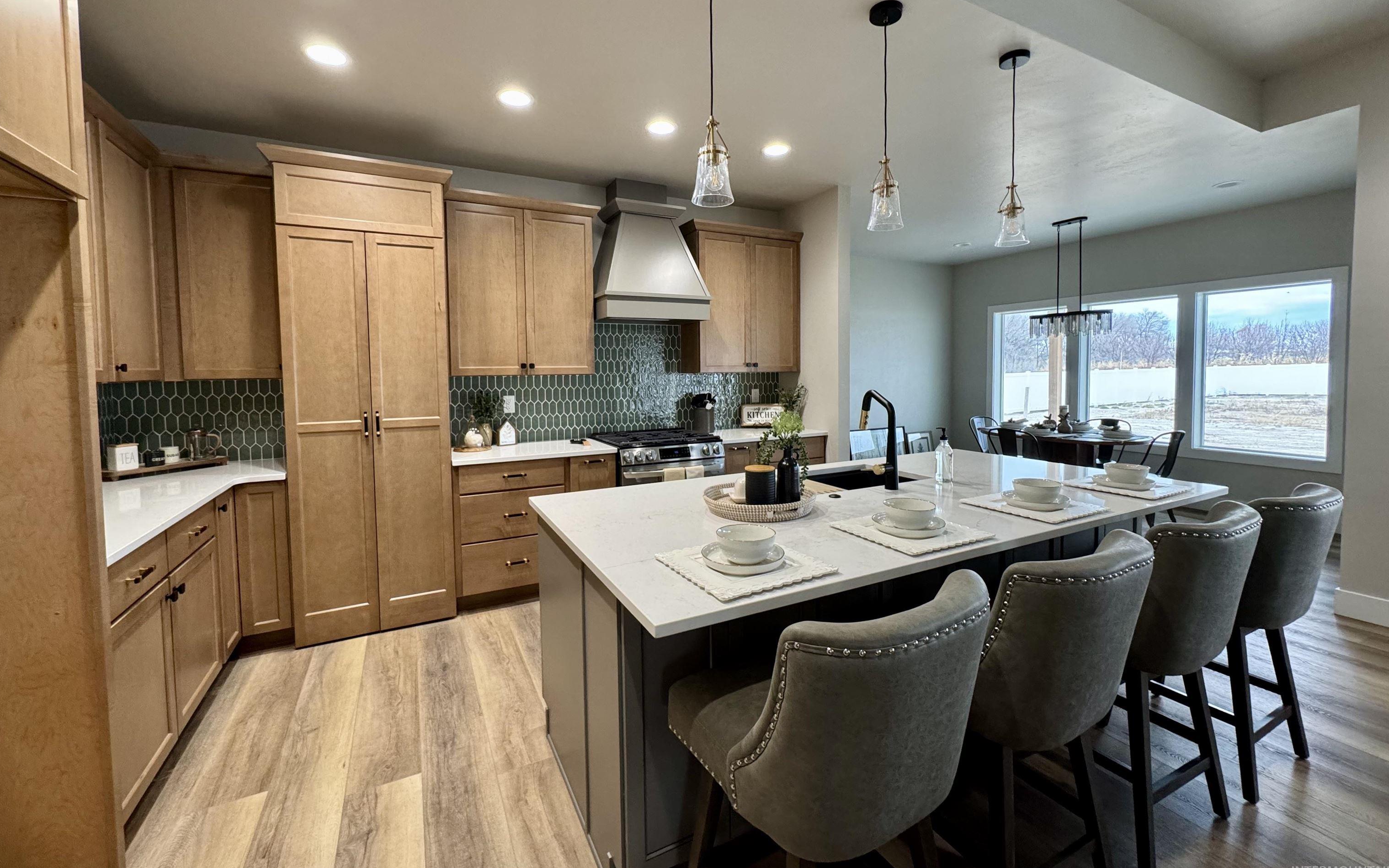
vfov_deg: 74.6
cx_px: 695
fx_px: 568
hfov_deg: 101.5
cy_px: 392
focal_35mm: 15
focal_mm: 2.22
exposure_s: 1/120
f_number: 2.2
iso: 250
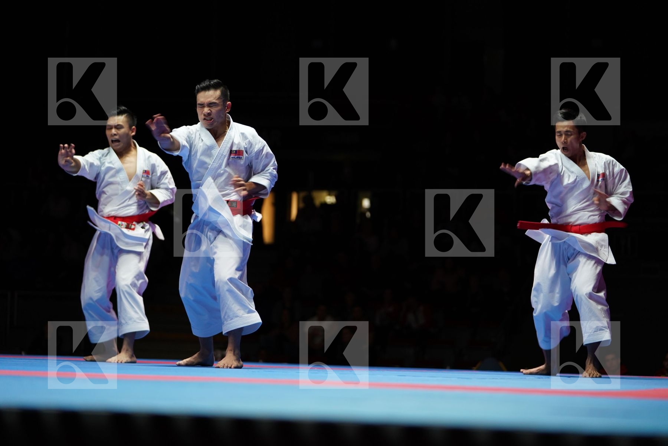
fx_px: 2004
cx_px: 334
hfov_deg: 18.9
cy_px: 223
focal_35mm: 108
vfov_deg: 12.7
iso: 1000
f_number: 2.8
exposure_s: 1/200
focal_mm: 108
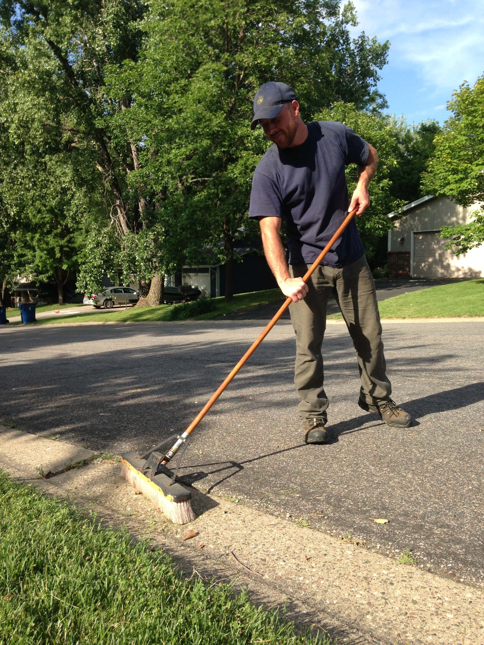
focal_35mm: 33
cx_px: 242
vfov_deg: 55.4
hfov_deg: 42.9
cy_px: 322
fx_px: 615
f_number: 2.4
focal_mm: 4.12
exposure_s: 1/686
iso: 50
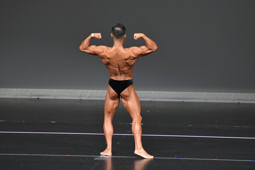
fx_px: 2443
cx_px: 128
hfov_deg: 6.0
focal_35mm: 345
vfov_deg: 4.0
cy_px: 85
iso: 4000
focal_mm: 230
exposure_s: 1/400
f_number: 5.6
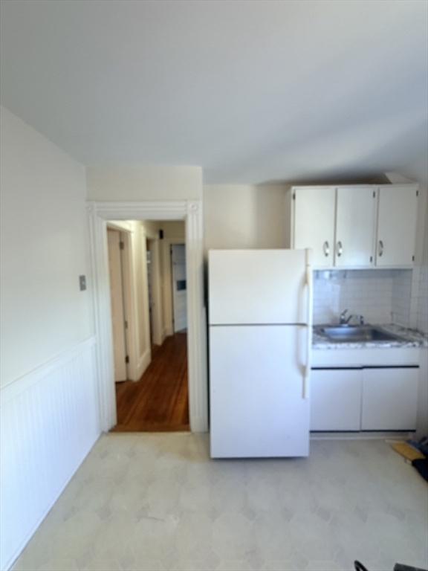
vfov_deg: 102.1
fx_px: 231
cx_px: 214
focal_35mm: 14
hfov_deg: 85.7
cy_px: 286
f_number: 2.2
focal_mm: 2.22
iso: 250
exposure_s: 1/60
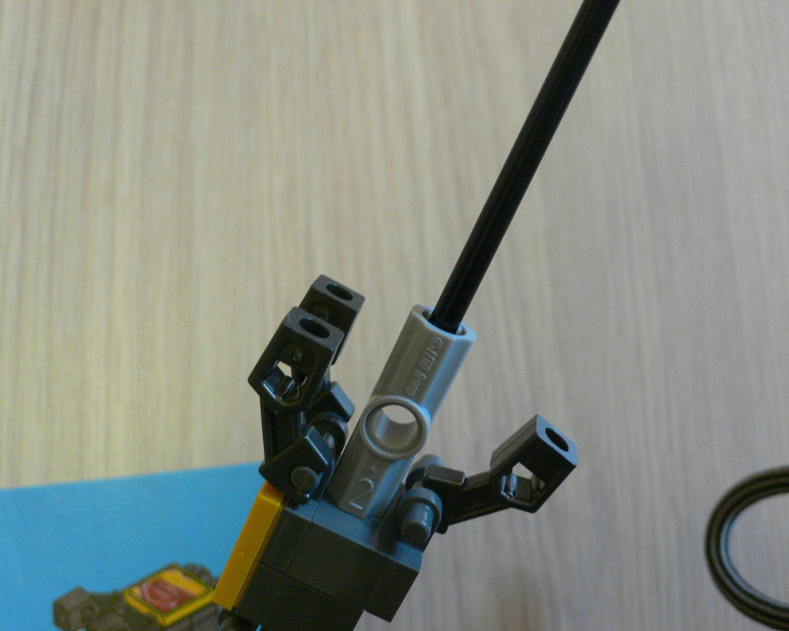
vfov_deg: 41.1
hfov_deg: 50.3
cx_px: 403
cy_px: 310
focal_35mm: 36
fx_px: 841
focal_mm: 6.3
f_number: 2.8
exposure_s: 1/30
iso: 200
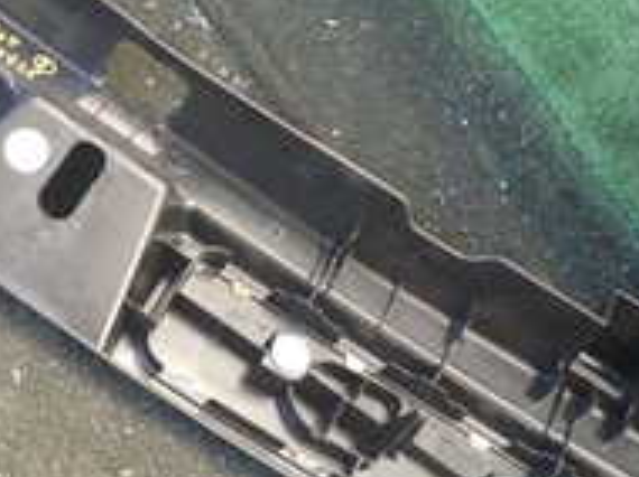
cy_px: 74
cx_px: 131
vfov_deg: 18.4
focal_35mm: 79
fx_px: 1456
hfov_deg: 24.4
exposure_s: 1/50
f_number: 2
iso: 200
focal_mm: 4.5
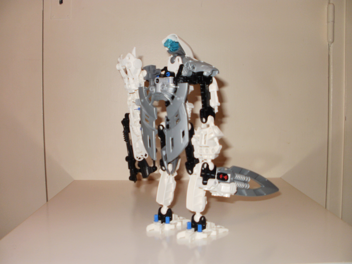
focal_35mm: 36
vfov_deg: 39.7
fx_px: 366
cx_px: 176
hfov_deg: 51.4
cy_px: 132
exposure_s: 1/30
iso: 125
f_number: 3.5
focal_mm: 6.3
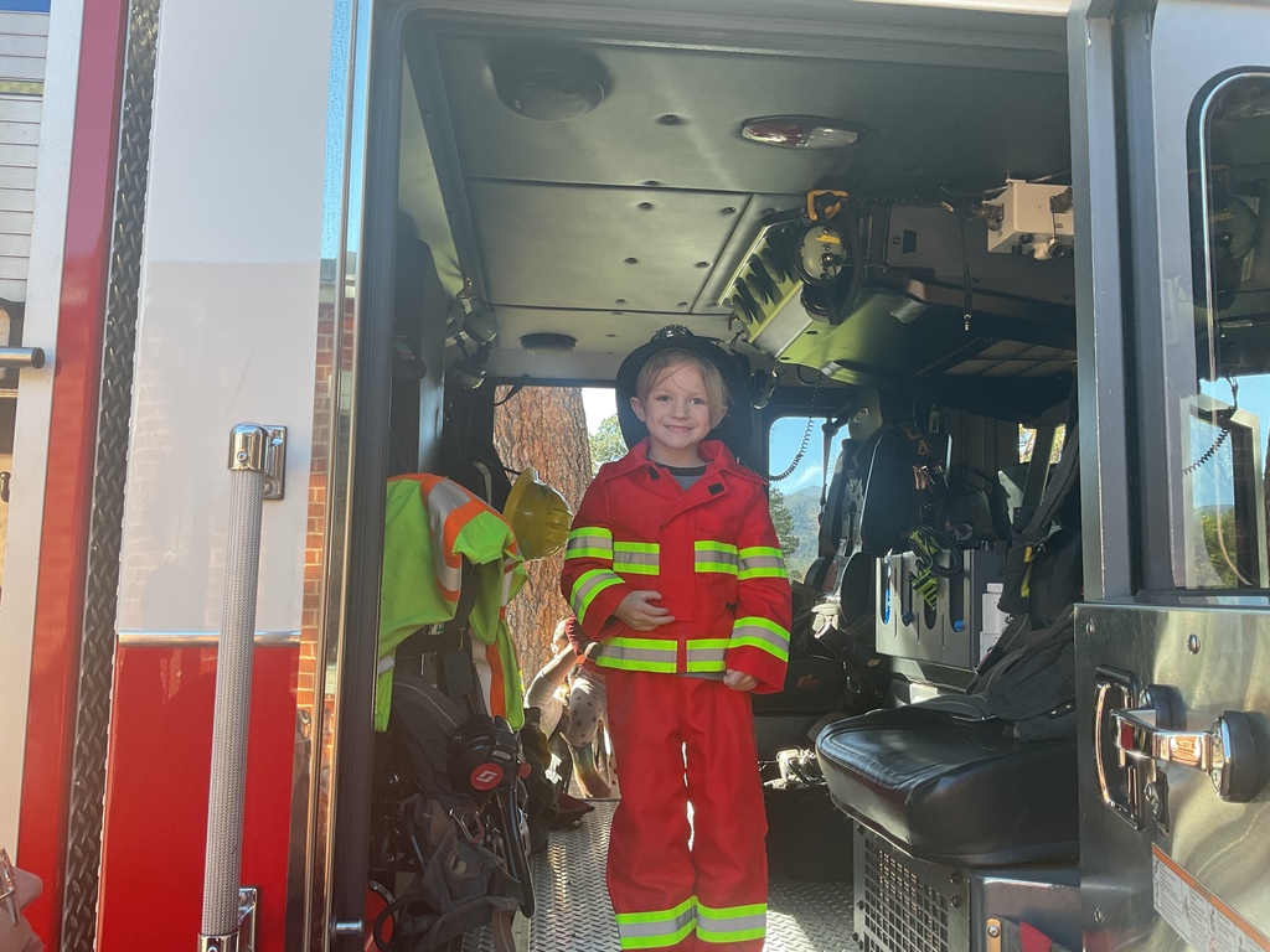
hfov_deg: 61.7
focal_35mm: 29
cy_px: 476
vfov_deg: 48.2
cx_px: 635
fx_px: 1064
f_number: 1.8
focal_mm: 3
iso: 32
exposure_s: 1/120
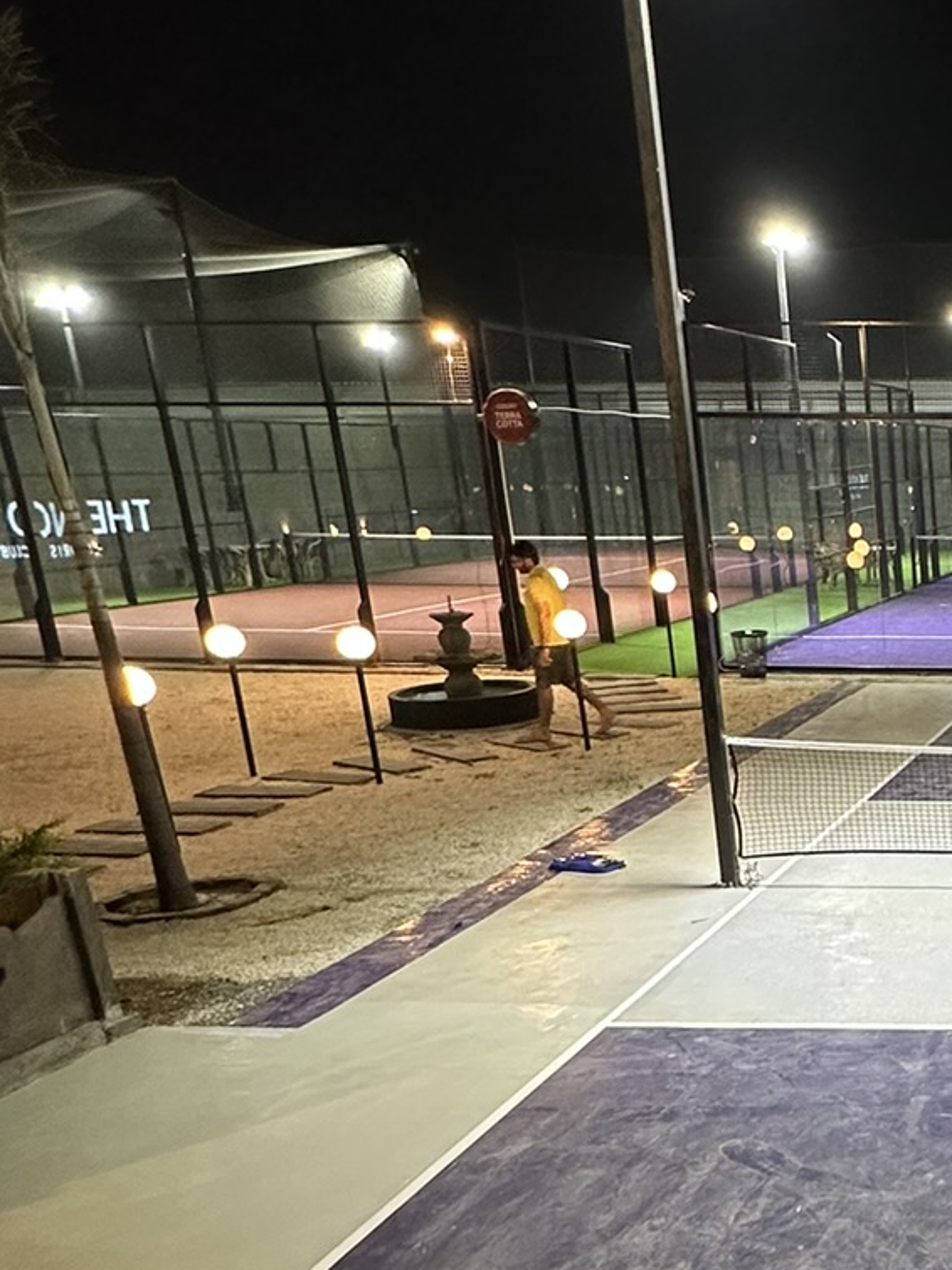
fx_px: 1394
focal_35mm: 38
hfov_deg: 30.3
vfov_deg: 47.9
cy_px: 880
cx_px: 1221
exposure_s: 1/50
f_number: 2.2
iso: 200
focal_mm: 2.22
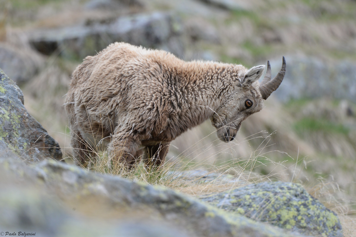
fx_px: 5441
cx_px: 178
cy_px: 118
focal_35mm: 550
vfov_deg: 2.5
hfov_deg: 3.7
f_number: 8
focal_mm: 550
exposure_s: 1/640
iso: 1250
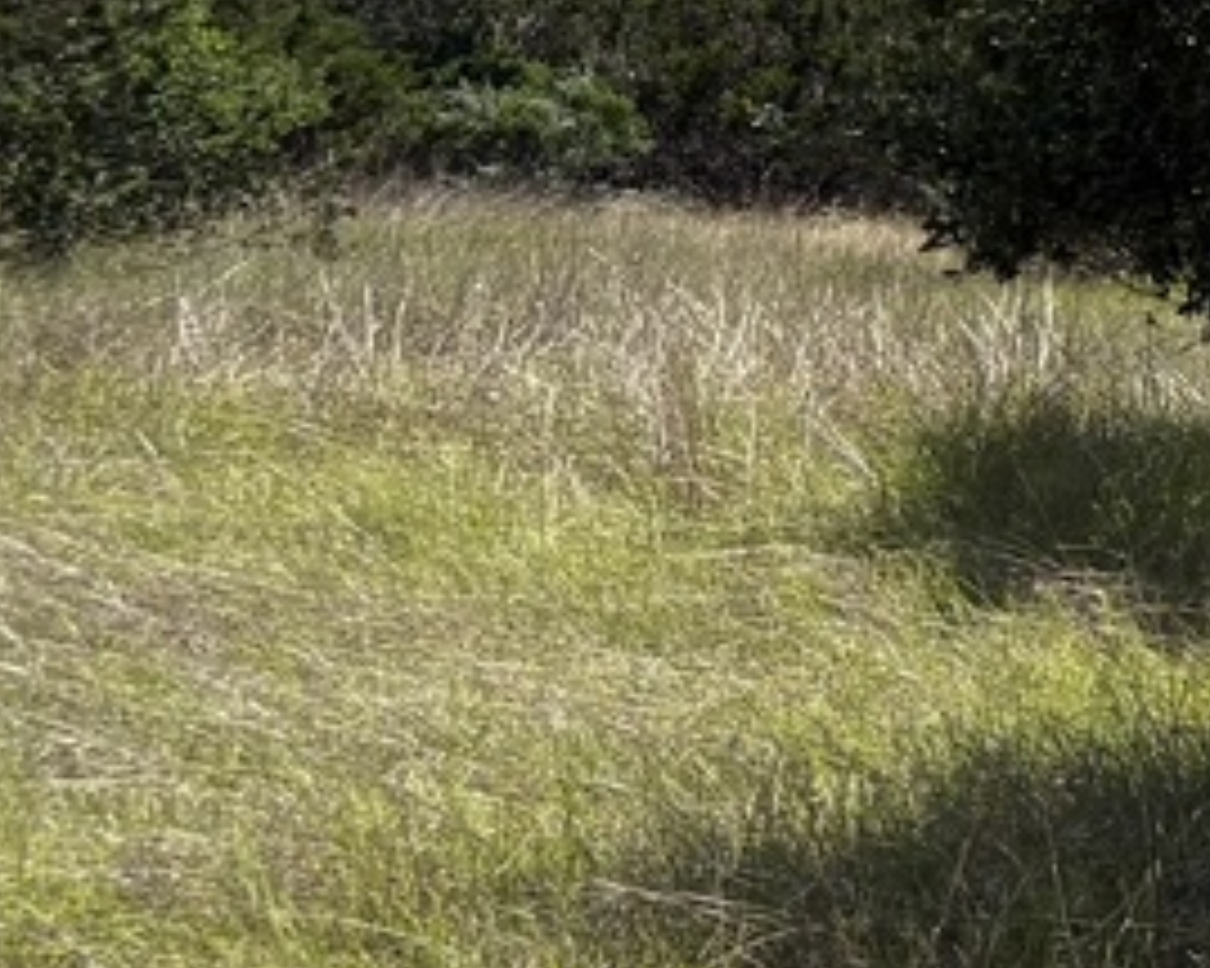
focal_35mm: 136
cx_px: 2829
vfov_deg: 11.2
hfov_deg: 11.8
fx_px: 4869
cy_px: -63
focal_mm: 5.96
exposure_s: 1/4950
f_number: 1.6
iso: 50
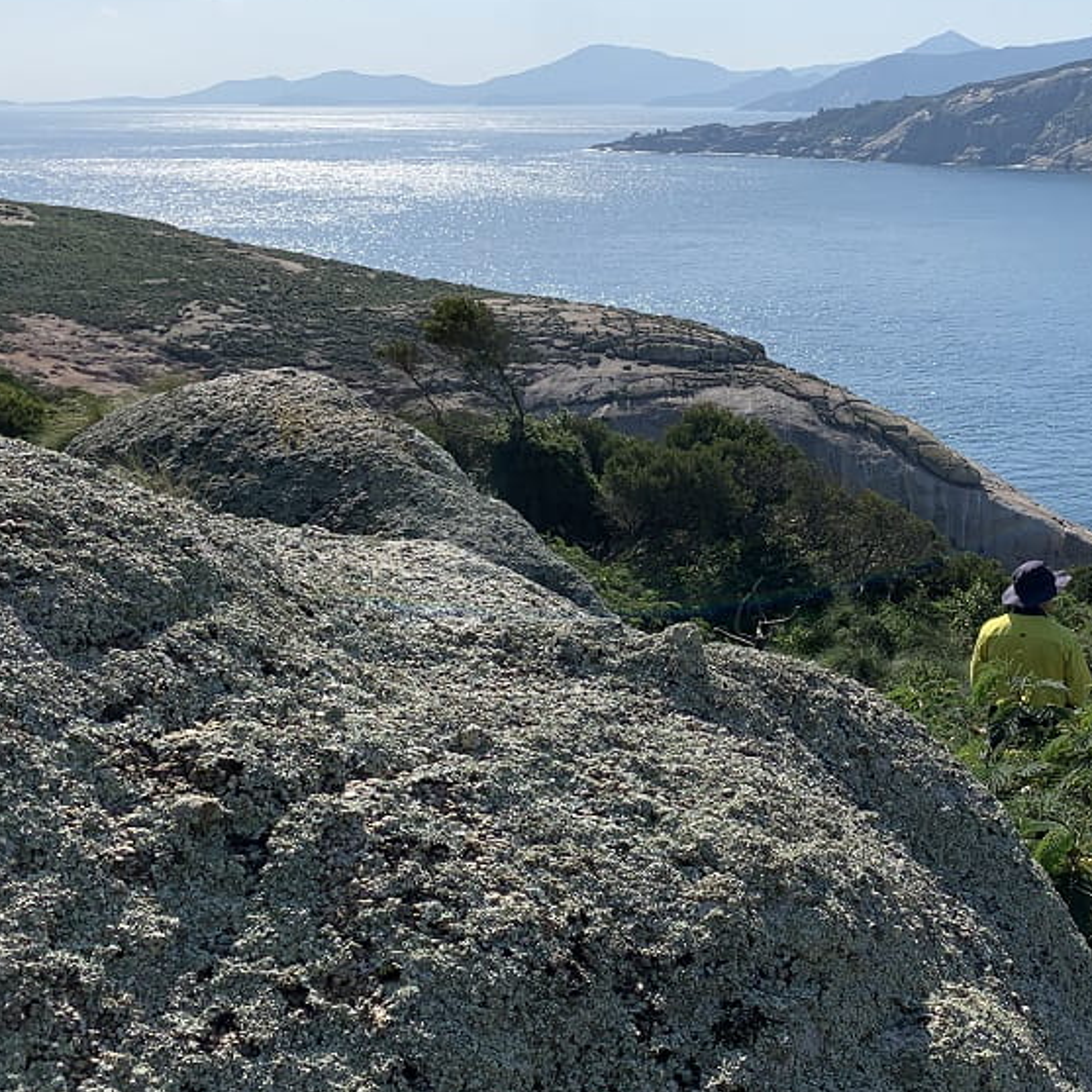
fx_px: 1677
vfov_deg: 35.7
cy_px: 354
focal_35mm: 47
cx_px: 953
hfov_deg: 34.3
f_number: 1.8
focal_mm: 4.25
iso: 25
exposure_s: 1/5128
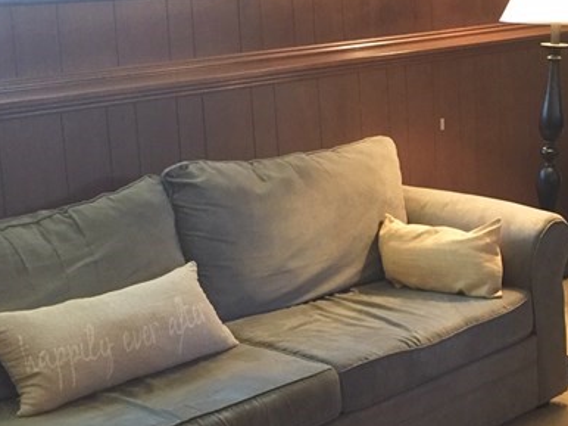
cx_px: 503
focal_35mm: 77
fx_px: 1263
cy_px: 220
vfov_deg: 19.1
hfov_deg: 24.7
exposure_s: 1/15
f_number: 2.2
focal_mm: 4.15
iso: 100
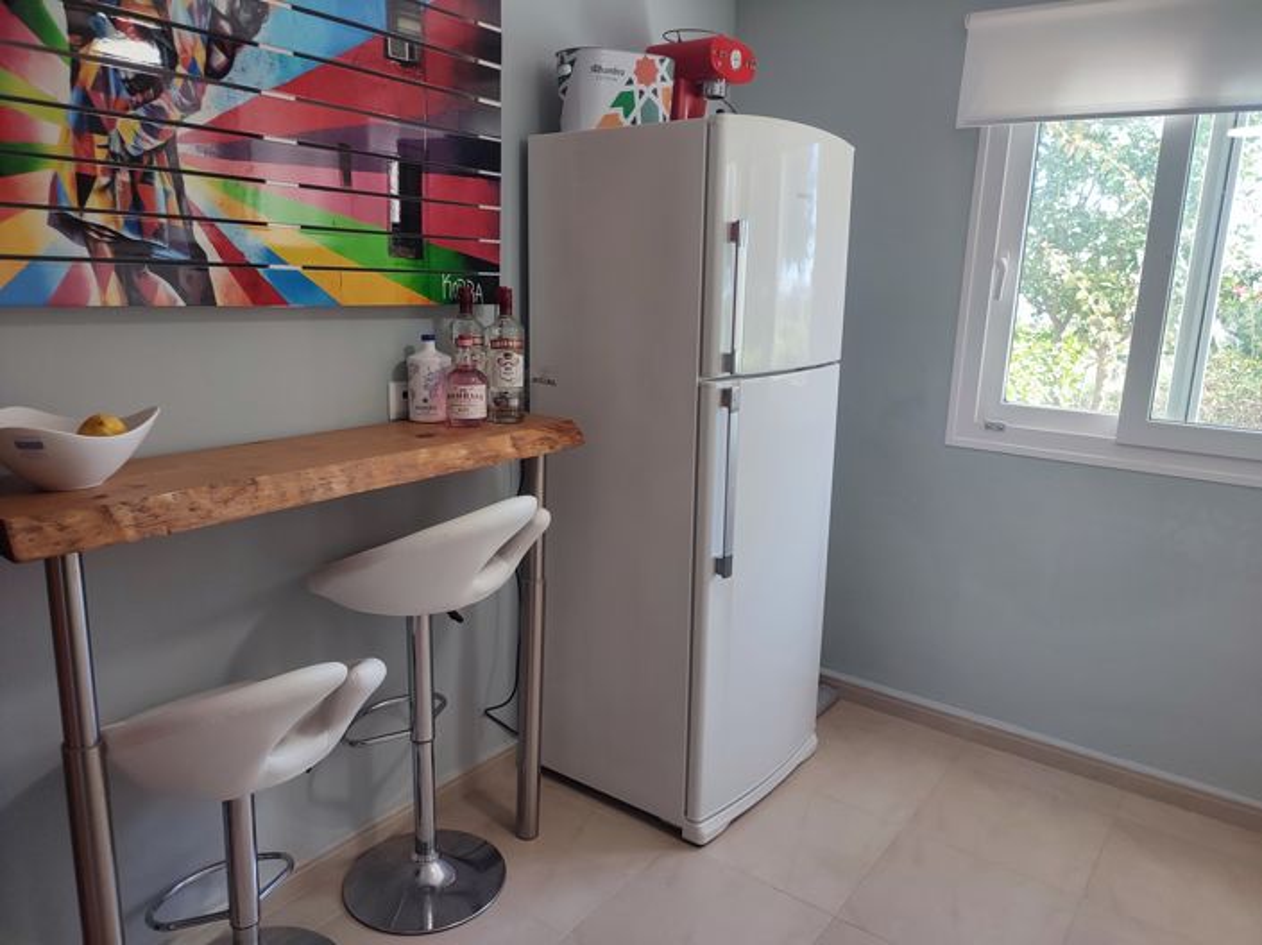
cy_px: 472
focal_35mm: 25
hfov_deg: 69.4
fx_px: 911
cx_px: 631
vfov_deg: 54.8
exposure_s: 1/50
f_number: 1.9
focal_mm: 6.04
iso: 50
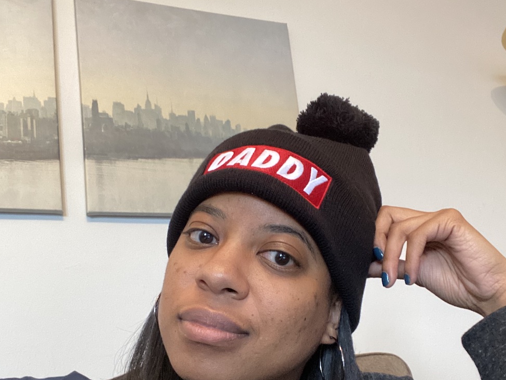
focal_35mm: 41
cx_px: 252
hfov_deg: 45.8
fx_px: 600
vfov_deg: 34.7
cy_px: 268
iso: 640
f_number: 2.2
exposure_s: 1/24
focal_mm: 2.71
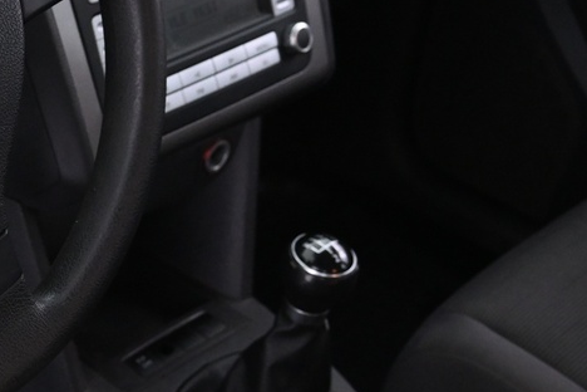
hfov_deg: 22.6
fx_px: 1353
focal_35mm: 83
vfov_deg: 16.5
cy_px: 181
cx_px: -110
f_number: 3.5
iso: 1250
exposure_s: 1/25
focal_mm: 16
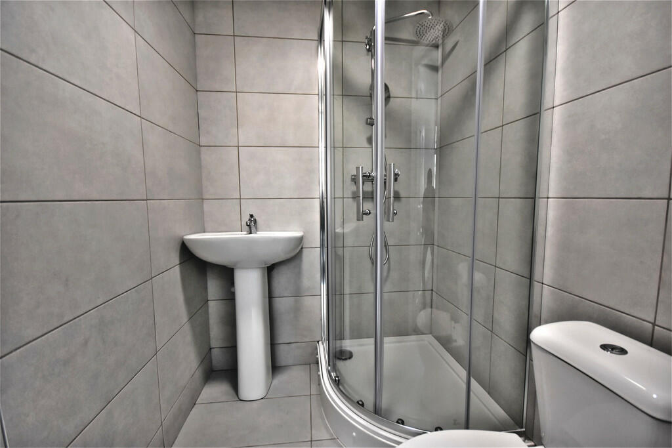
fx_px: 280
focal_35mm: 15
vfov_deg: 77.3
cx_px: 336
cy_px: 224
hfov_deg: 100.4
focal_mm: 10
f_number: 4
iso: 800
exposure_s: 1/60
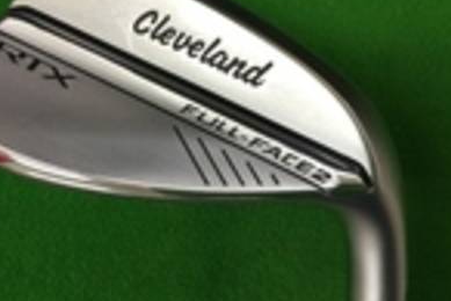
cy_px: 156
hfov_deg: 37.4
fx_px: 664
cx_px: 186
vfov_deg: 25.6
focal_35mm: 53
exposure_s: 1/30
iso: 80
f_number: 2.4
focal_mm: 3.3
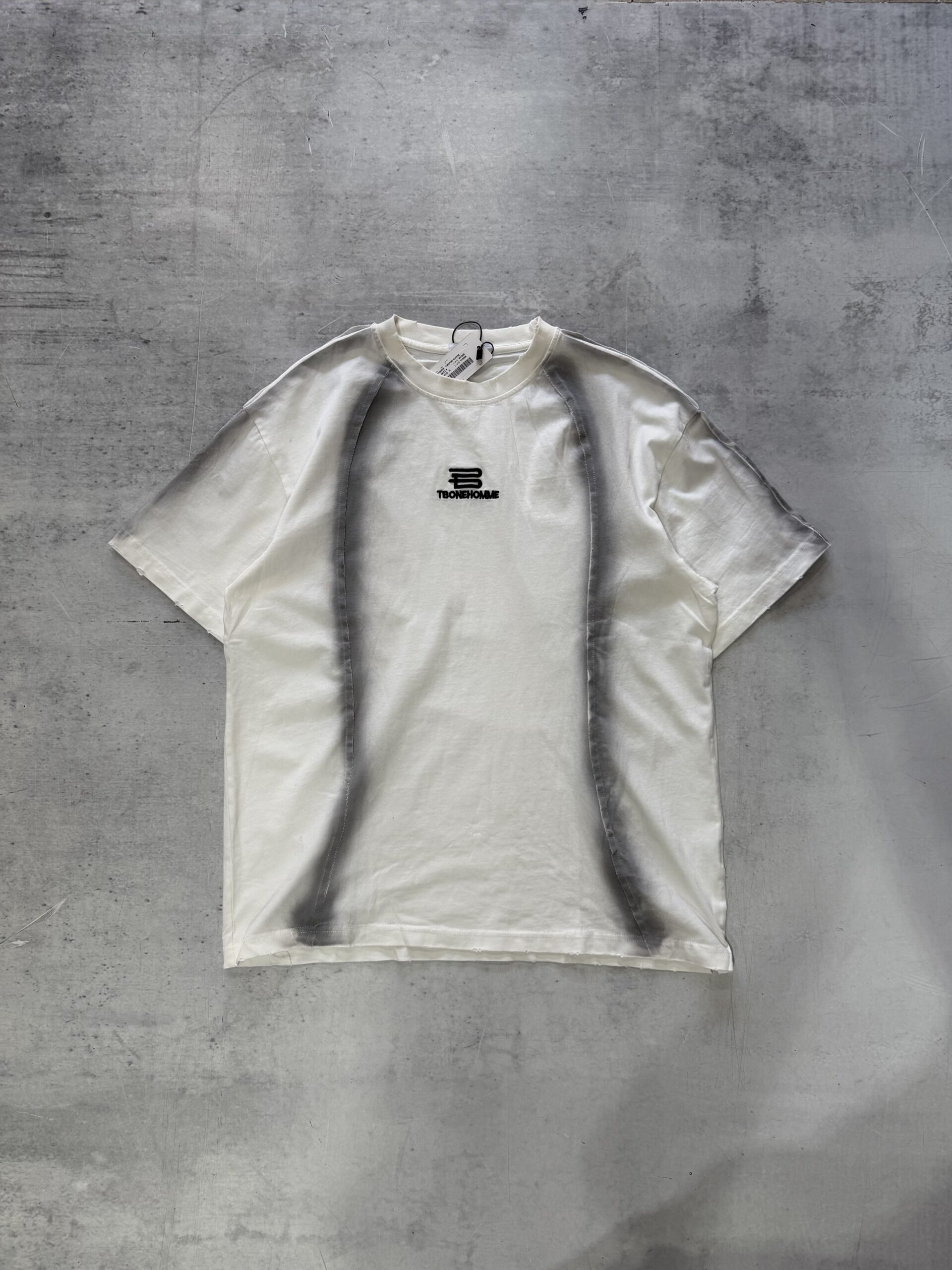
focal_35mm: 24
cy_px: 635
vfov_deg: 71.6
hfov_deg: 56.8
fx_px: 880
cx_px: 476
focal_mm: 6.76
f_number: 1.78
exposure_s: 1/121
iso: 64
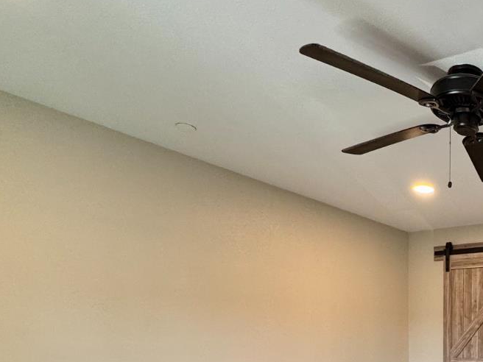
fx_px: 446
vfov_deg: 38.7
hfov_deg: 45.0
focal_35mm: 32
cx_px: 515
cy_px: 369
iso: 160
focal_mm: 2.22
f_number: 2.2
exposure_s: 1/120
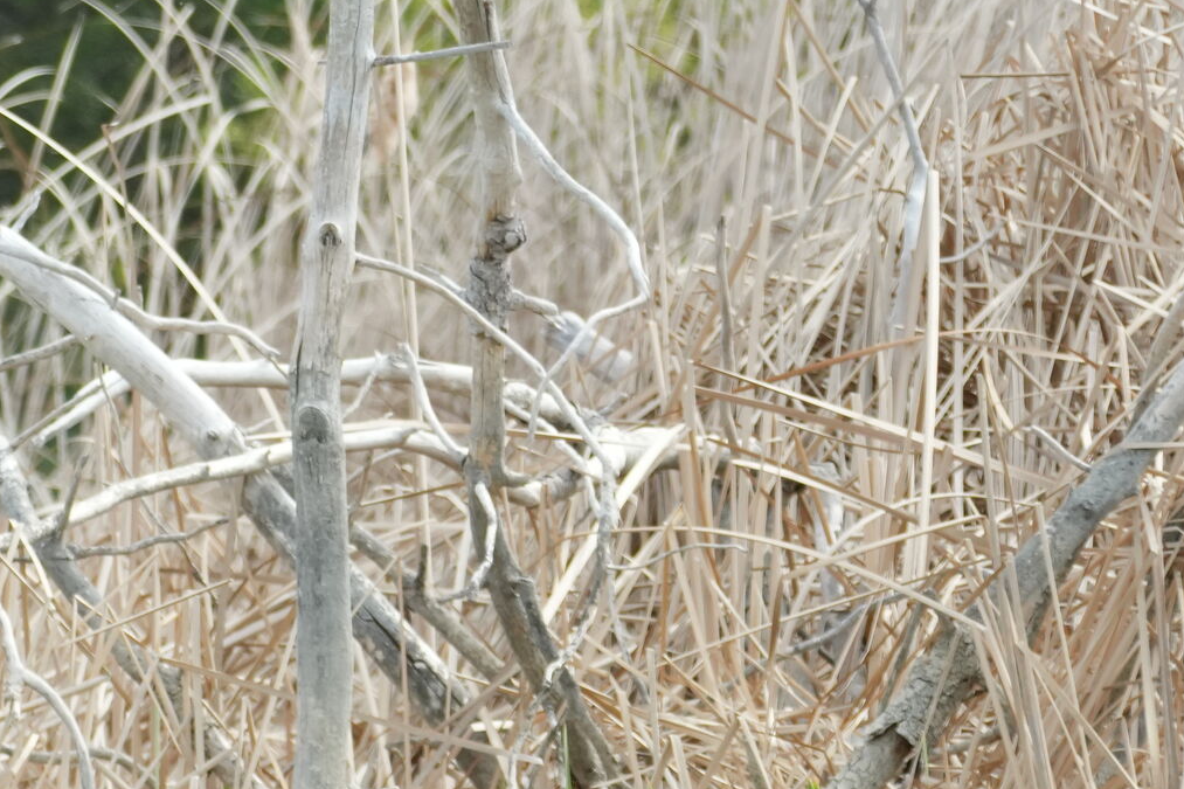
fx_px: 20189
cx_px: -757
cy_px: 445
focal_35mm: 614
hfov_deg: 3.3
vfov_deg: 2.2
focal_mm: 144
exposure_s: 1/640
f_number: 6.3
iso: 640
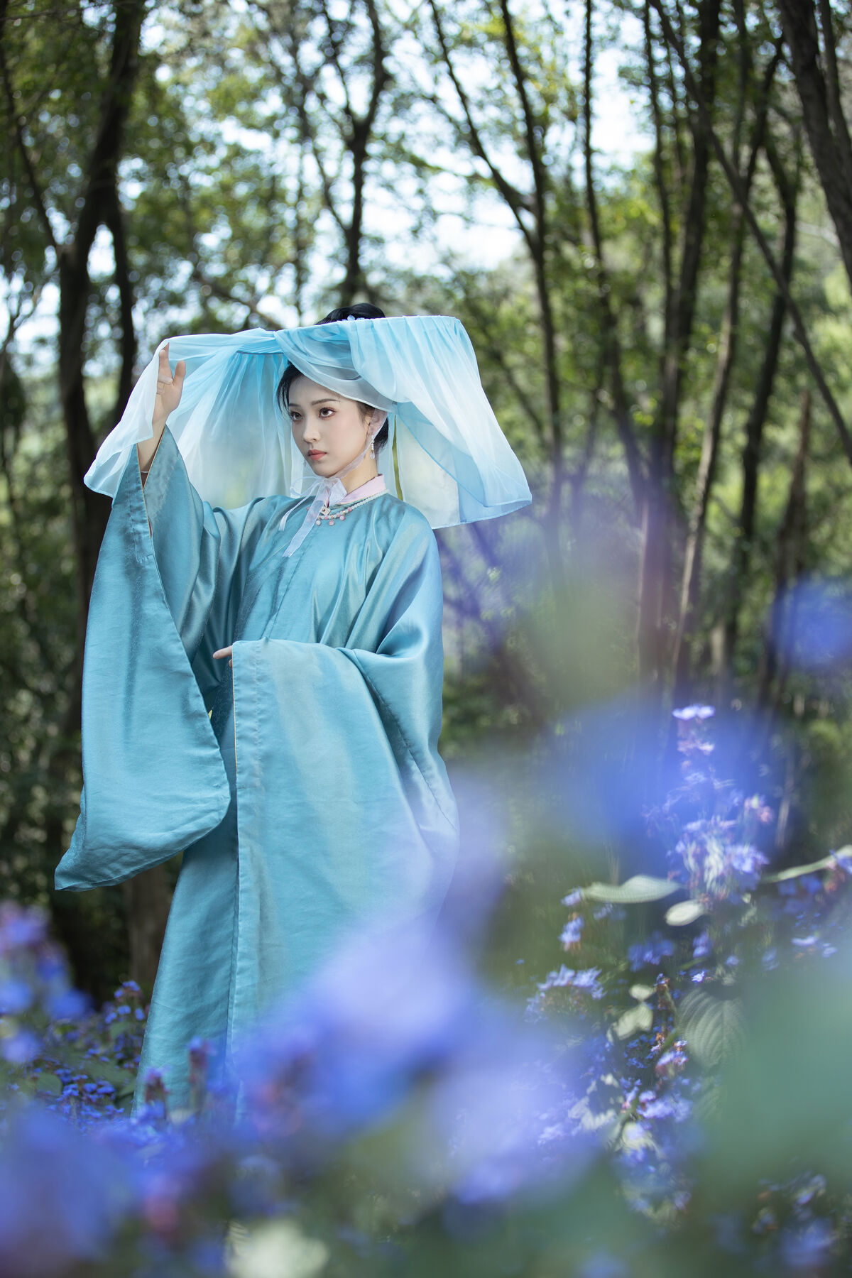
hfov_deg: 19.5
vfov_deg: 28.8
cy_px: 639
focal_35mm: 70
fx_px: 2485
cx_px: 426
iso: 100
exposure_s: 1/400
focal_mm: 70
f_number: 2.8
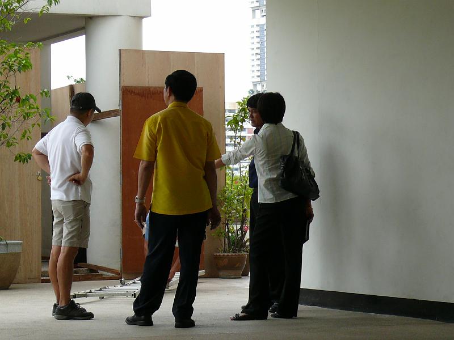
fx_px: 1705
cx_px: 227
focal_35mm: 130
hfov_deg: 15.2
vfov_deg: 11.4
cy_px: 170
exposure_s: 1/200
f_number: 4
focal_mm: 15.4
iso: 100
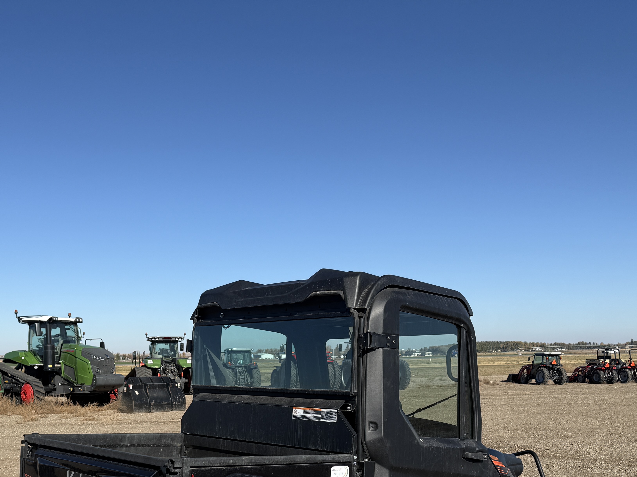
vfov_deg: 32.9
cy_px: 413
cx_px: 217
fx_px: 773
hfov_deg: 44.2
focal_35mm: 42
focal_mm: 6.76
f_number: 1.78
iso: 80
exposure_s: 1/4673
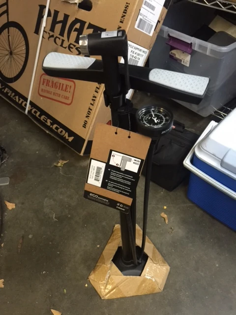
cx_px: 118
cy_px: 158
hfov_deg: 48.2
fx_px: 264
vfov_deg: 61.7
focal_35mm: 29
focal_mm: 4.15
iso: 125
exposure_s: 1/10
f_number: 2.2
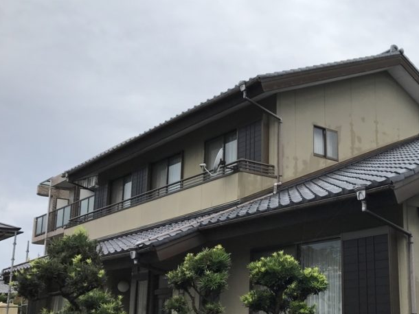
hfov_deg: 38.5
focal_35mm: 47
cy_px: 197
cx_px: 349
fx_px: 569
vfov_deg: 30.8
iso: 20
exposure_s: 1/550
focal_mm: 3.99
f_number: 1.8
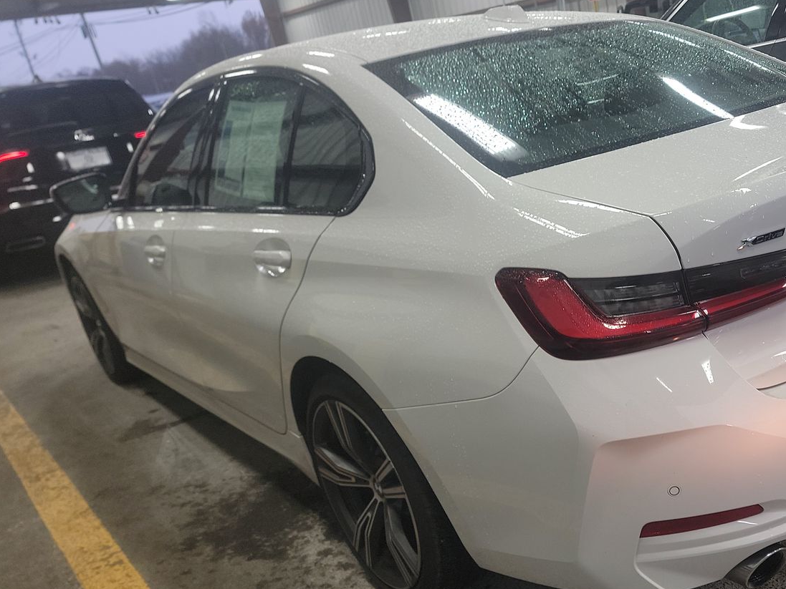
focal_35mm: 35
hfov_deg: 50.9
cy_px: 328
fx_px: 795
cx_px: 570
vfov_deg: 40.6
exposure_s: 1/59
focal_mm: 6.7
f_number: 1.8
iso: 103
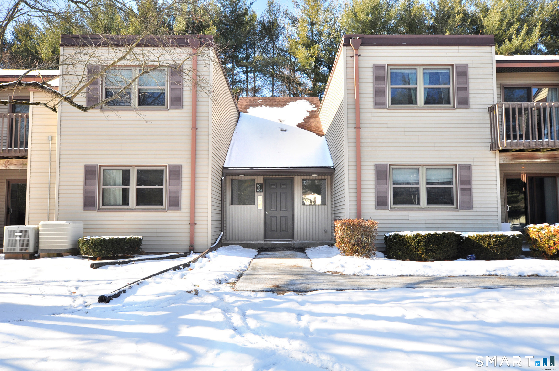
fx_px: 465
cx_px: 280
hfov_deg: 62.0
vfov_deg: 43.5
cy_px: 186
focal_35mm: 30
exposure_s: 1/160
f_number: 7.1
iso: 200
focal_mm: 20
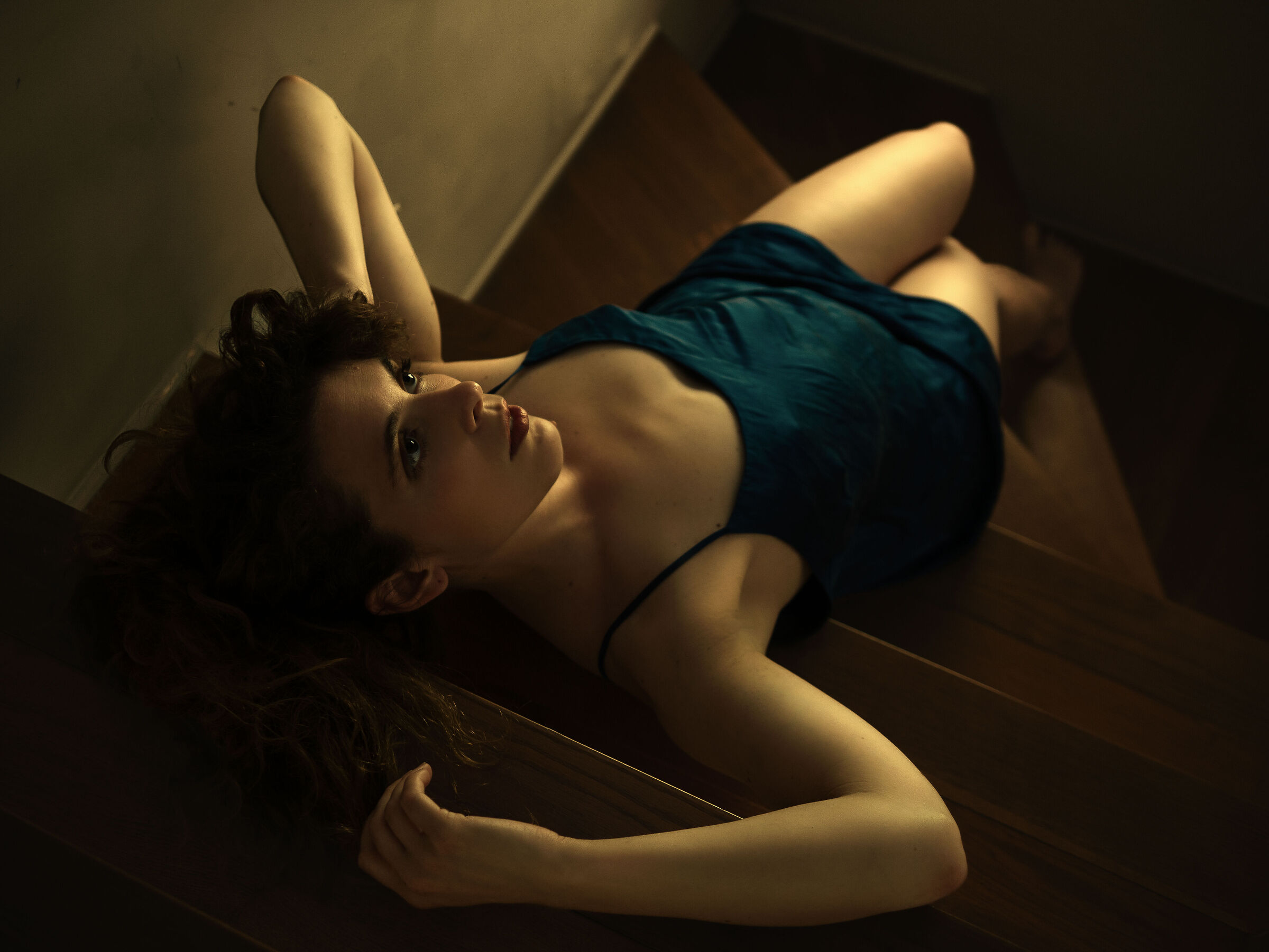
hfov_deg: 38.2
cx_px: 634
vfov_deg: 29.1
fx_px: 1834
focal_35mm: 50
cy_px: 476
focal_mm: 25
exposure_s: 1/40
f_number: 1.8
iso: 200
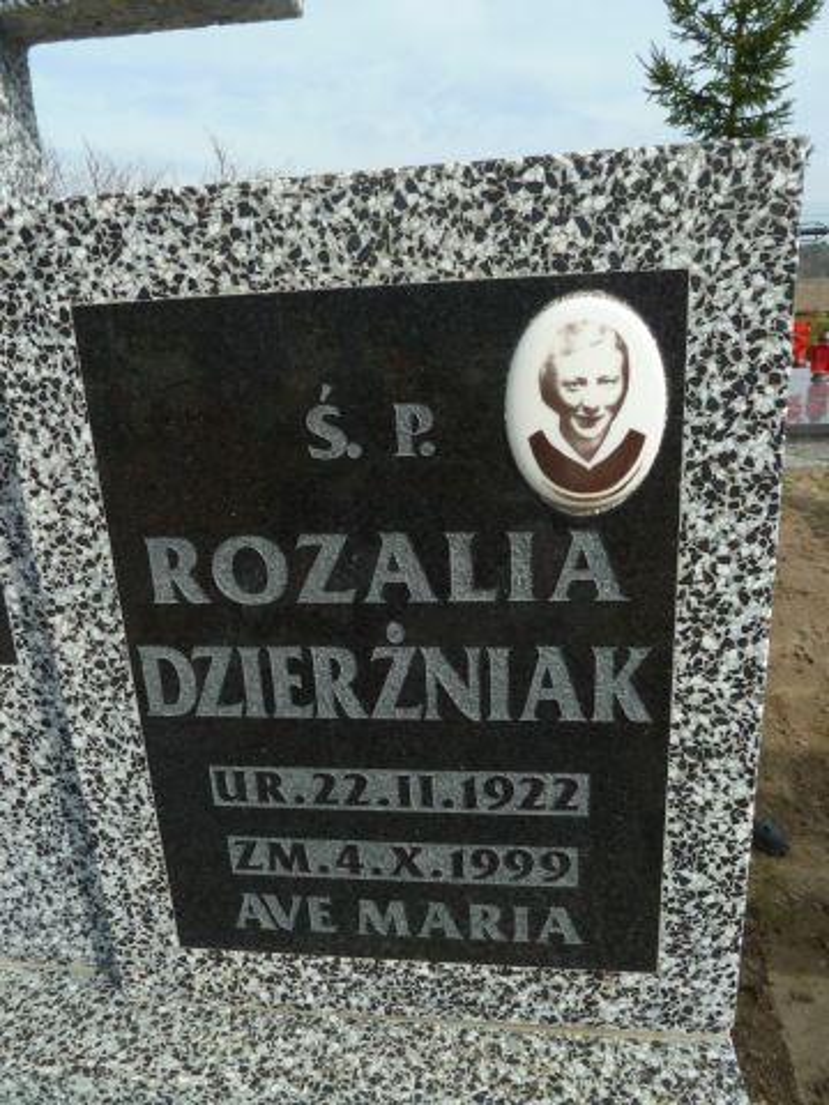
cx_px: 414
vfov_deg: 69.4
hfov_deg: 54.9
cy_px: 552
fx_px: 798
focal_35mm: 25
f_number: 4
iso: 80
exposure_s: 1/500
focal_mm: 4.1
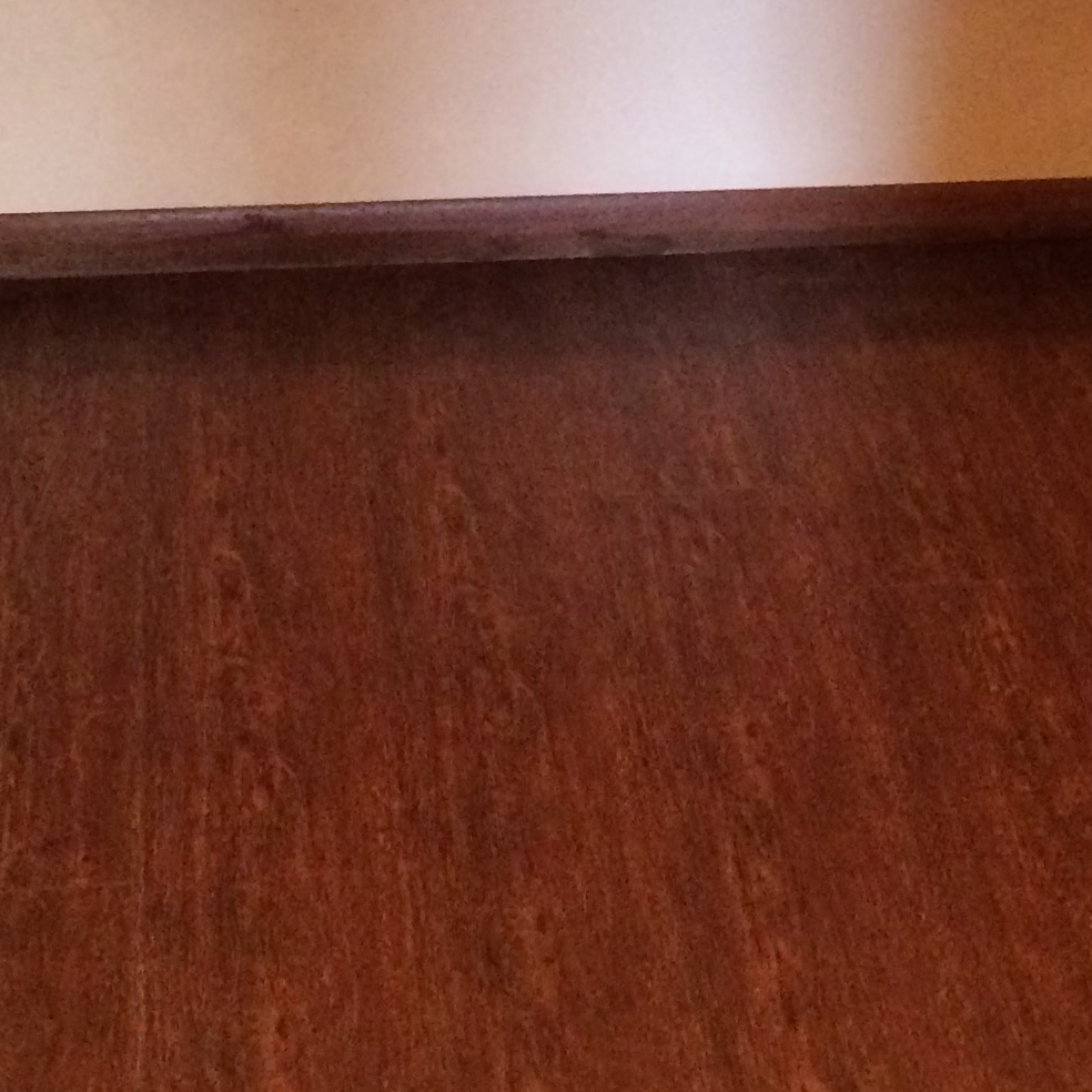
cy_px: 174
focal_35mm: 85
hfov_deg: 20.2
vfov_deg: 20.1
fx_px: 3034
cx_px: 847
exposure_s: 1/30
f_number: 2.2
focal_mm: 4.15
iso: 320
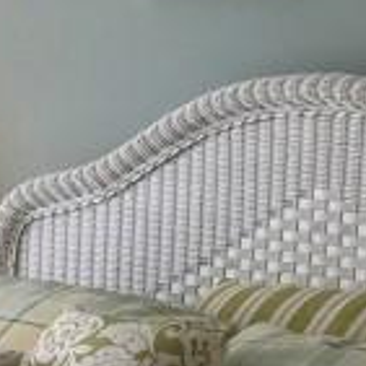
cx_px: -29
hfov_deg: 9.9
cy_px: 537
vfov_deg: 9.8
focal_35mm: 174
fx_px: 2081
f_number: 2.2
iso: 32
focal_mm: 4.15
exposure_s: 1/60
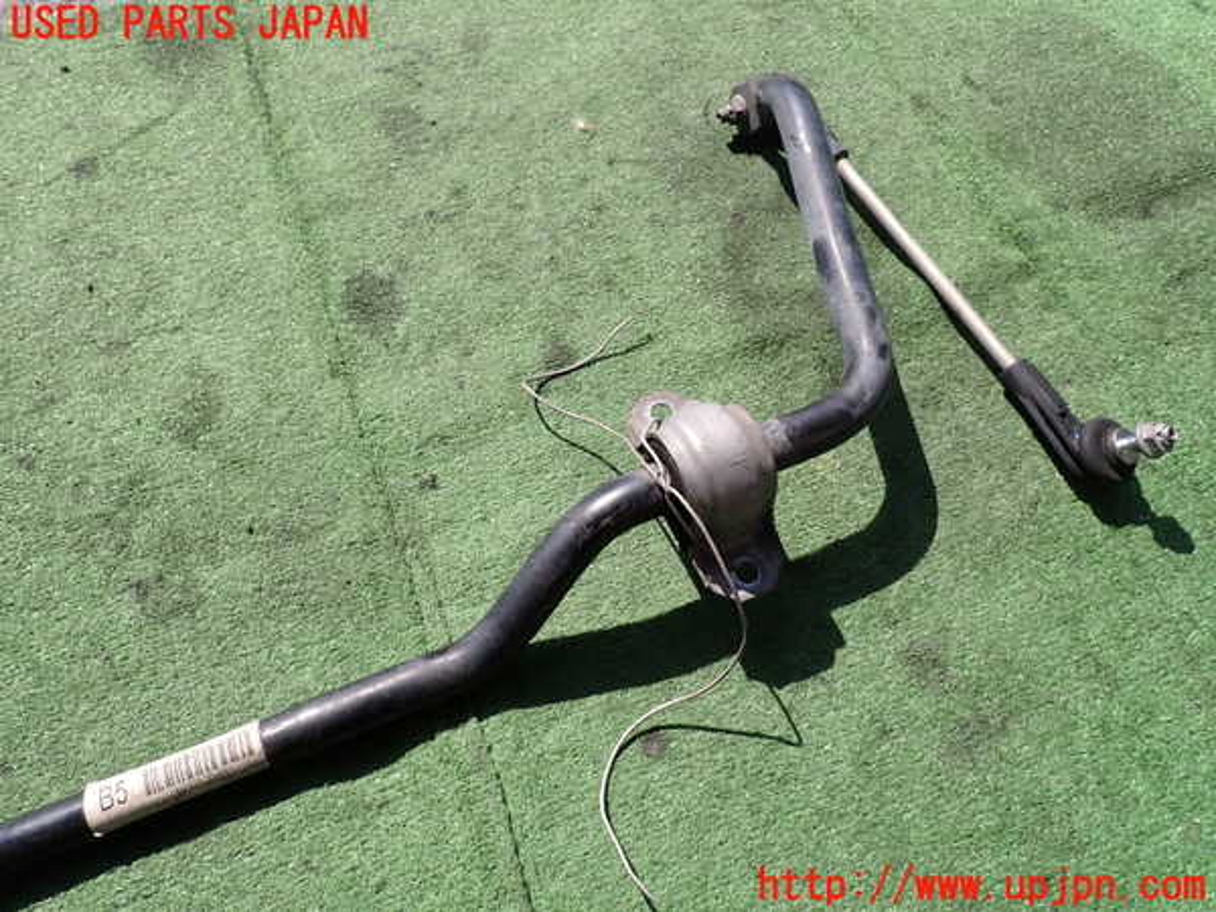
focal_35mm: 25
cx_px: 608
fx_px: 878
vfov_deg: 54.9
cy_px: 456
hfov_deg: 69.4
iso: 100
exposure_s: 1/1000
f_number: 2.8
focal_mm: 4.5
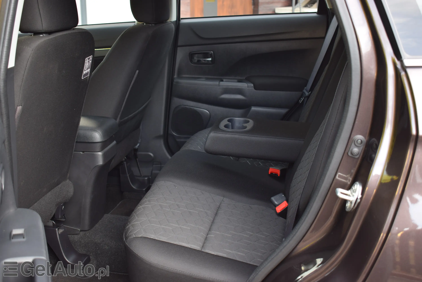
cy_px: 141
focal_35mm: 45
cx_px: 211
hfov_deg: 43.6
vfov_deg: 29.9
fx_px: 528
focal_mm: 30
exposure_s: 1/60
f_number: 4.2
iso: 400
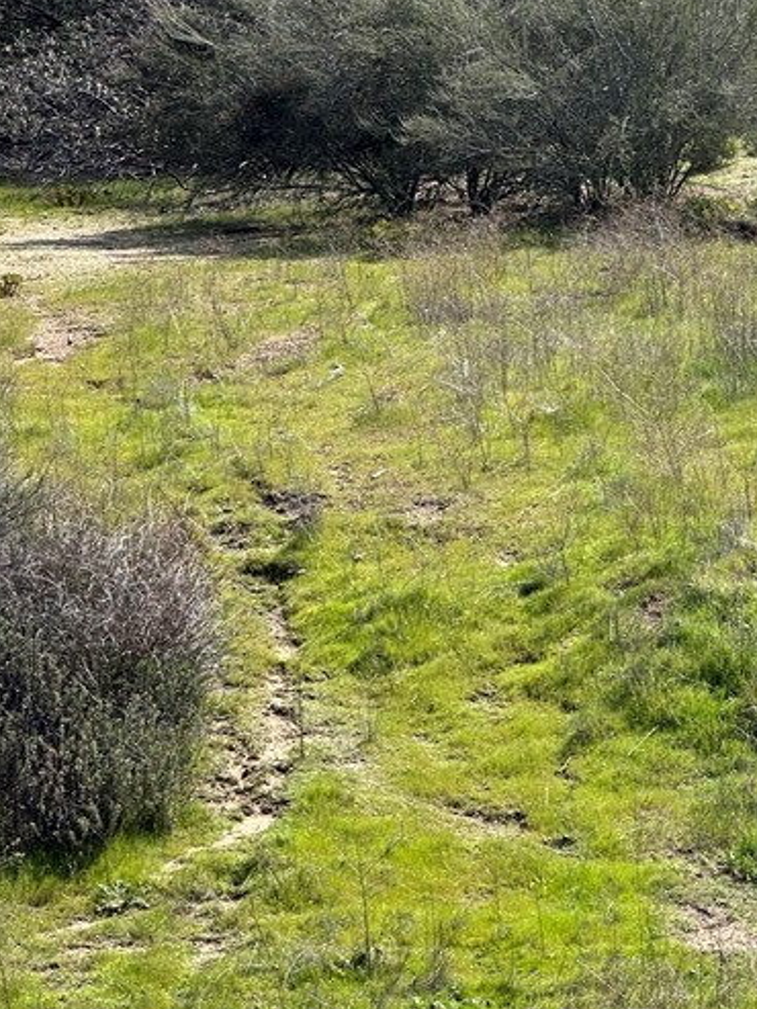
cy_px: 483
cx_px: 509
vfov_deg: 12.3
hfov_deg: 9.3
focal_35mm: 160
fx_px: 4663
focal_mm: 9
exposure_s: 1/358
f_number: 2.8
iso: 32
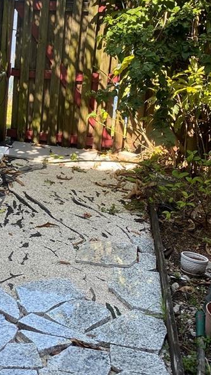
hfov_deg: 19.2
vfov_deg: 35.5
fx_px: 576
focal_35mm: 58
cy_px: 115
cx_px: -61
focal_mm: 4.25
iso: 32
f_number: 1.8
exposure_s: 1/355
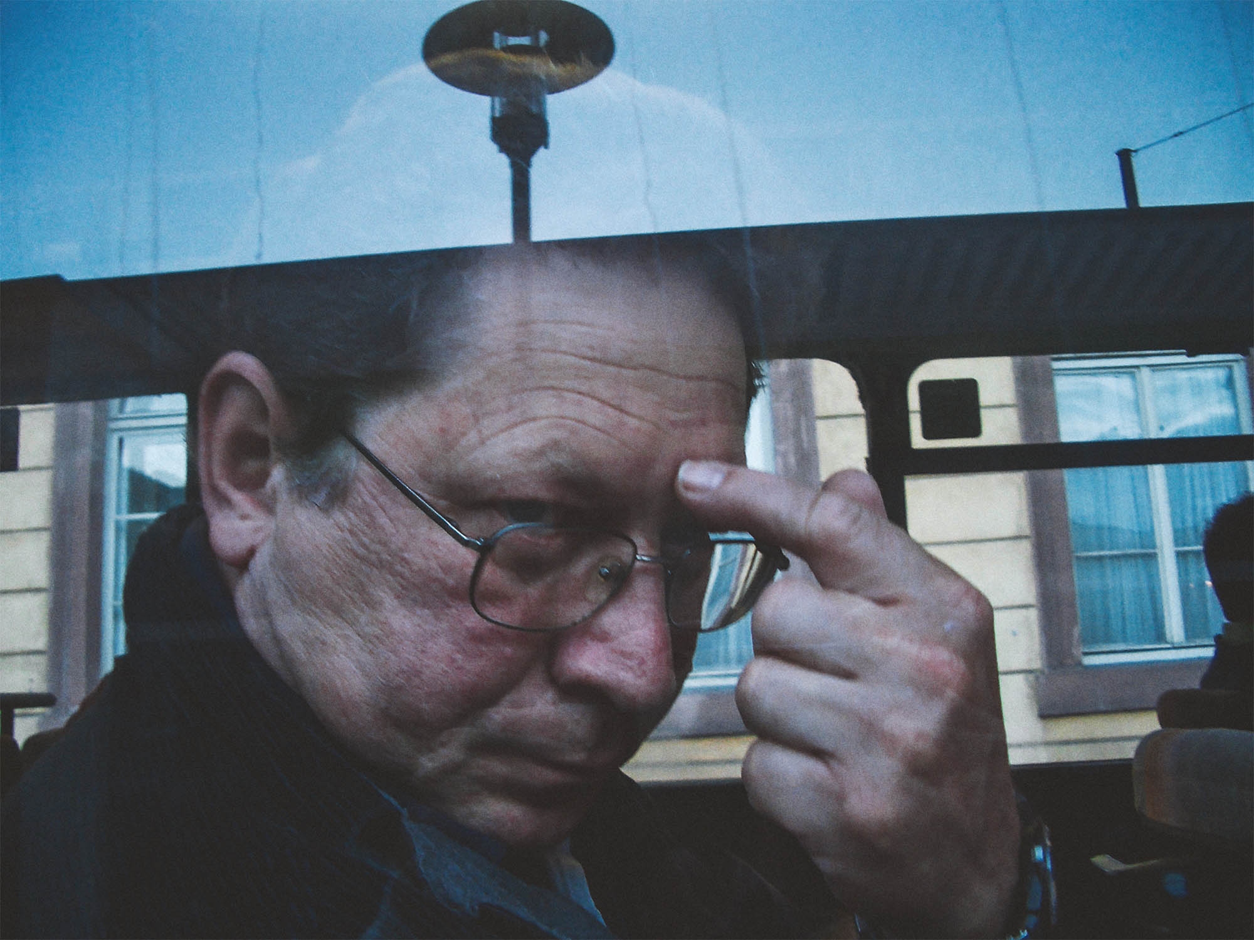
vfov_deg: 40.7
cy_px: 470
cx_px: 627
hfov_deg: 52.6
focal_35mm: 35
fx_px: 1268
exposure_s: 1/30
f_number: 2.6
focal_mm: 5.8
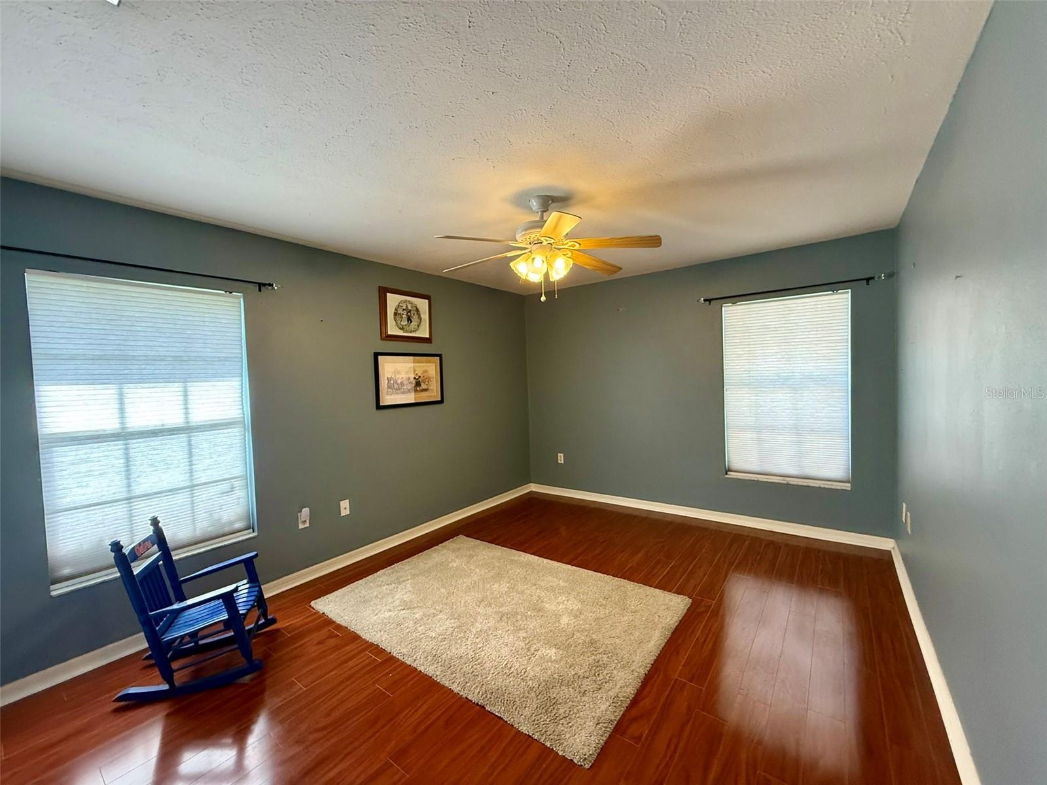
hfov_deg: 102.1
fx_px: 423
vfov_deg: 85.7
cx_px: 524
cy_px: 392
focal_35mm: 14
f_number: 2.2
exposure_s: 1/120
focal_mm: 2.22
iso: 400
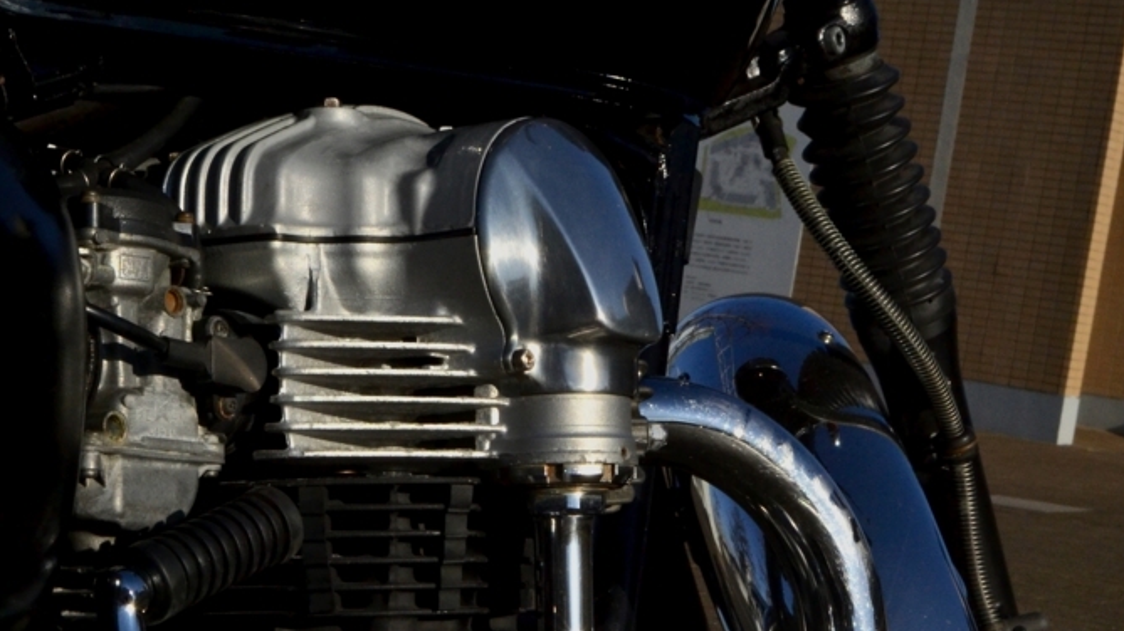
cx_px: 564
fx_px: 2294
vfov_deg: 15.5
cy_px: 527
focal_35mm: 77
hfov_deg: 27.5
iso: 400
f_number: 16
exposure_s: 1/800
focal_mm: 32
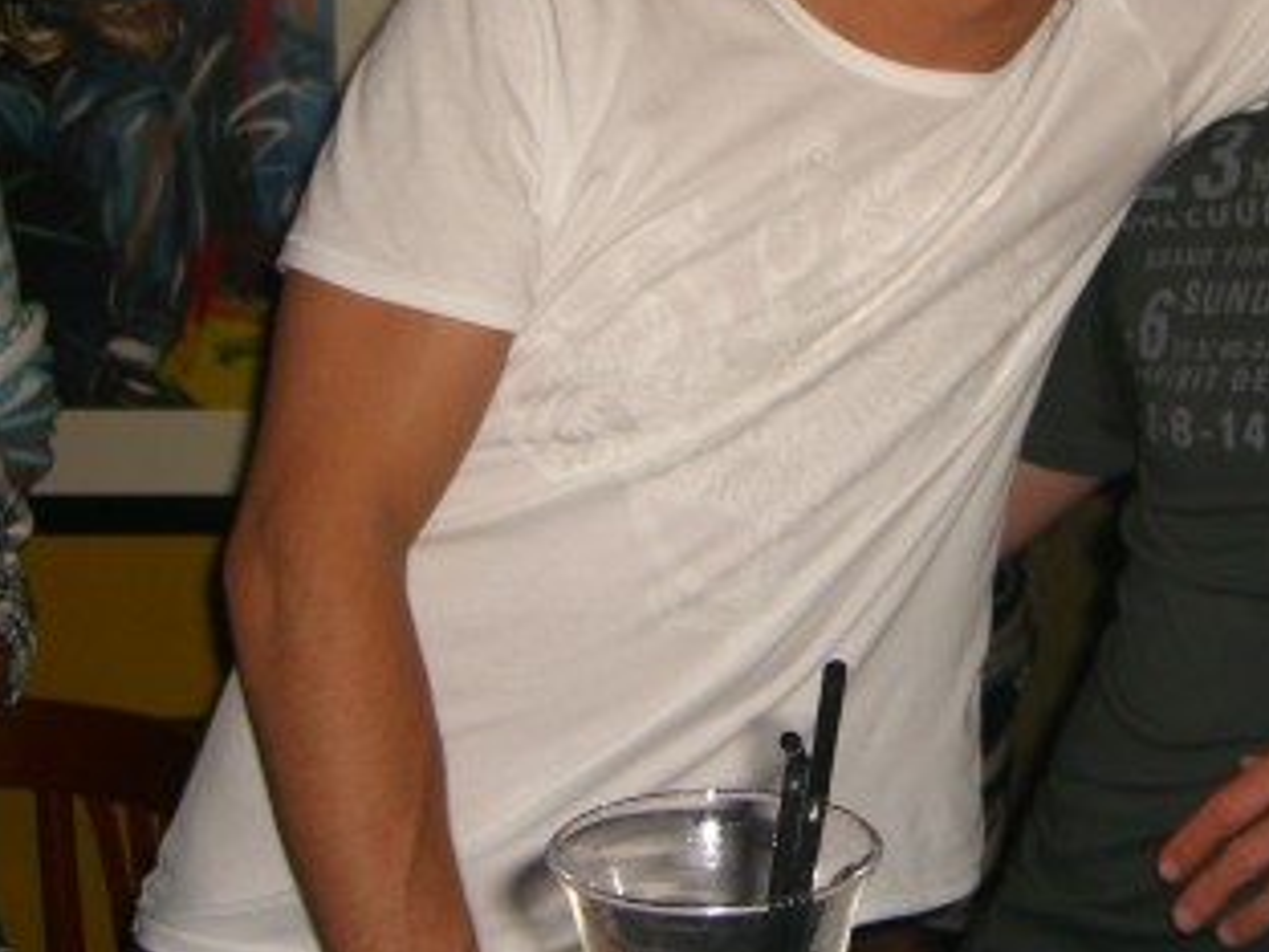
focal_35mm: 73
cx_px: 952
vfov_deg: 19.9
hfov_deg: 26.3
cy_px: 146
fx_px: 2676
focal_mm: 7.9
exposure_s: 1/60
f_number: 2.8
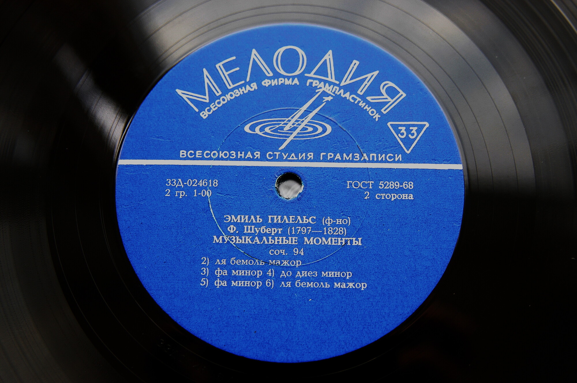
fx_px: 841
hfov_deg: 37.9
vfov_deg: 25.7
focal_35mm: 52
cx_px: 288
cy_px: 192
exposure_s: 1/40
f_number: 3.3
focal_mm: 35
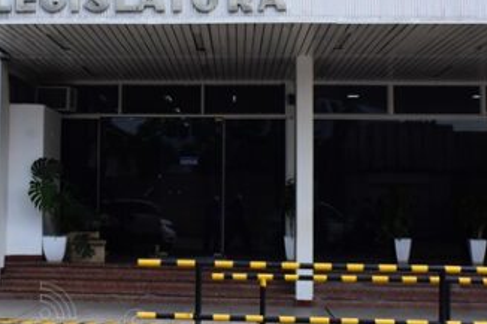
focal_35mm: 76
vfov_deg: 17.9
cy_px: 103
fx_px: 1028
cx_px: 105
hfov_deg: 26.2
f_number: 14
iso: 800
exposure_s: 1/800
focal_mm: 22
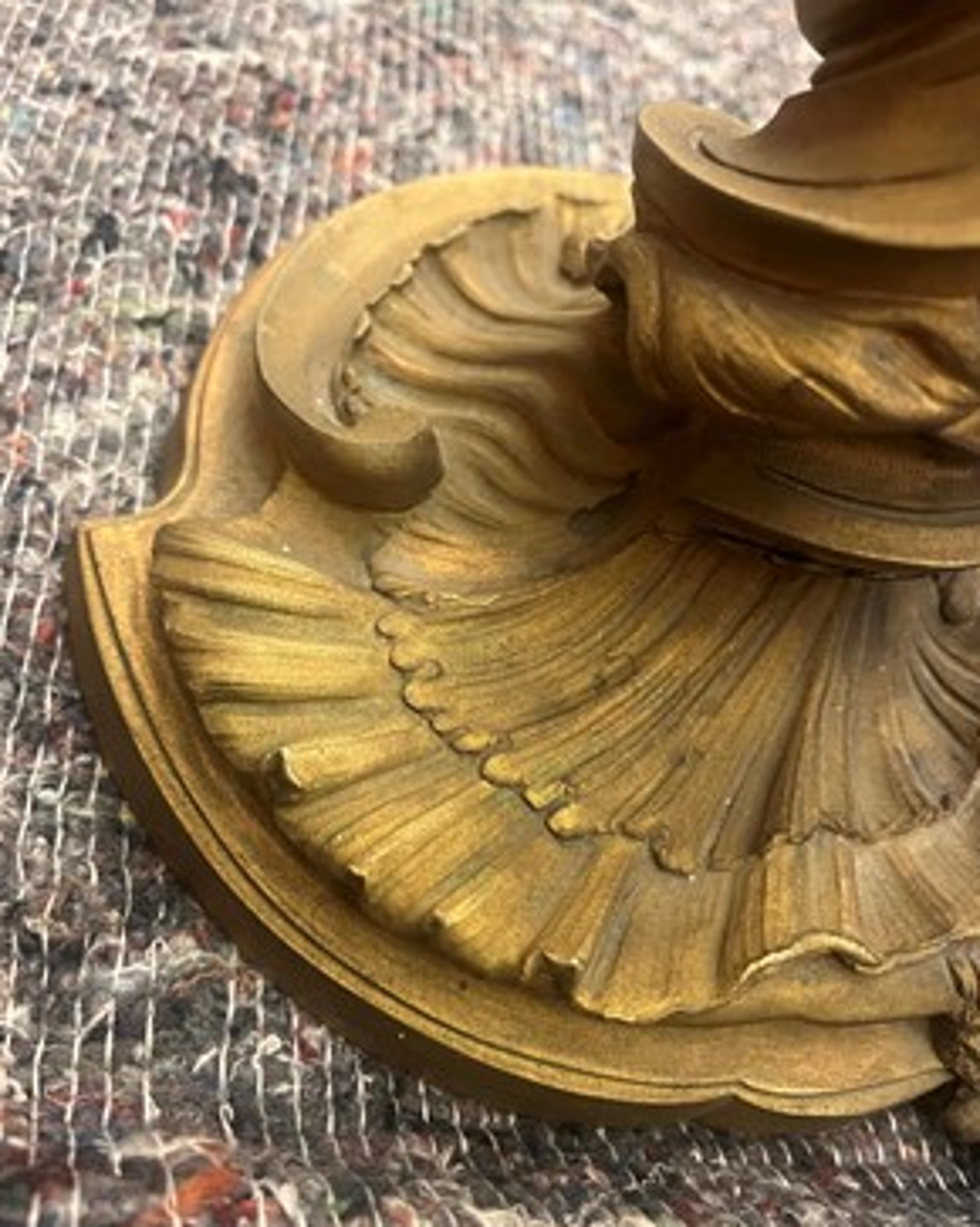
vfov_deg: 62.2
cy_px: 632
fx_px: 1016
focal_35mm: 28
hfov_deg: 51.5
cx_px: 500
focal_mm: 5.1
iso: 500
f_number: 1.6
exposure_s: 1/50
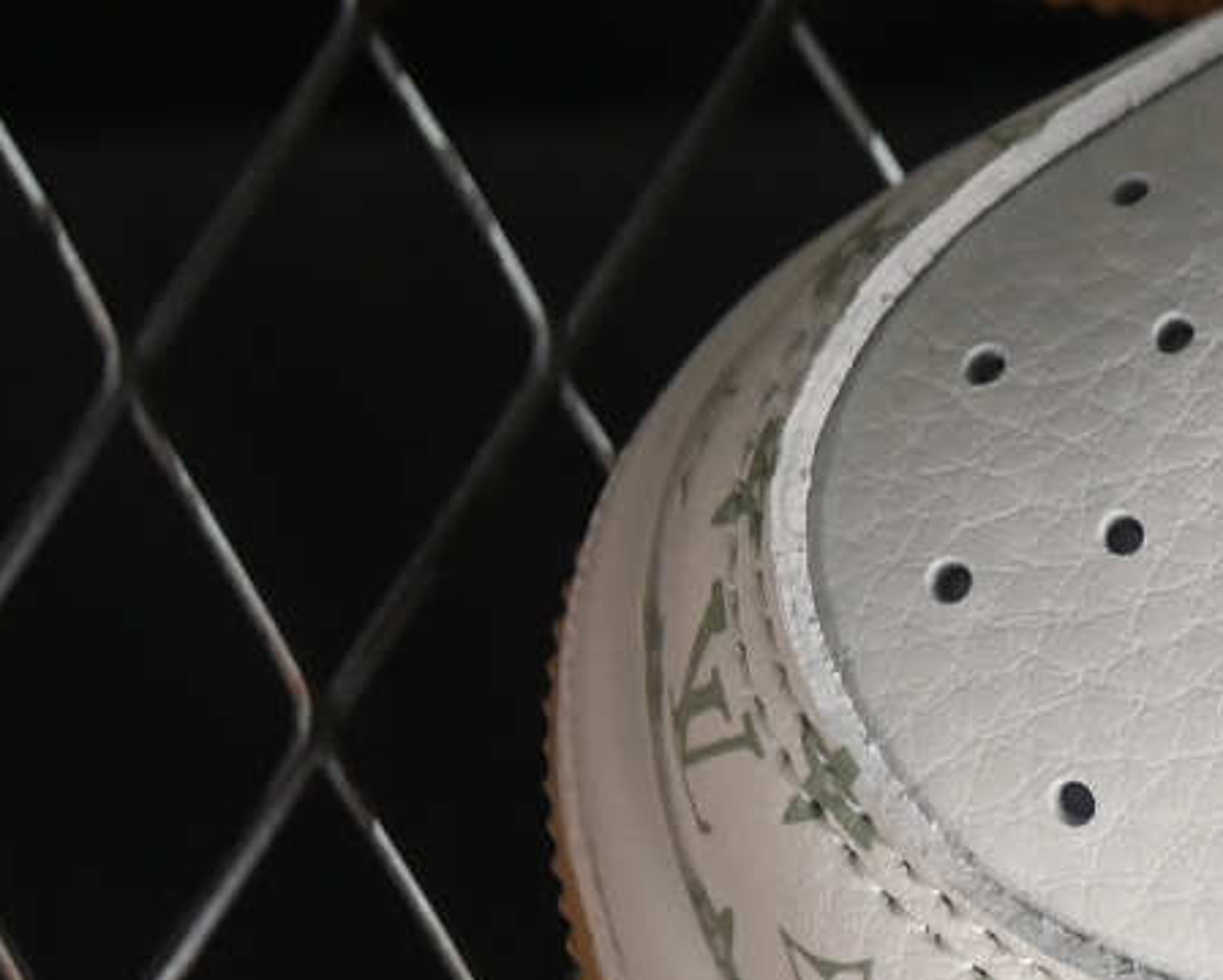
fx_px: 15795
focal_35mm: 436
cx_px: 3457
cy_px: -525
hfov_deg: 4.3
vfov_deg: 3.5
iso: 160
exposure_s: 1/80
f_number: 7.1
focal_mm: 50
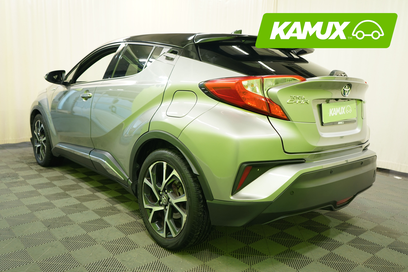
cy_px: 136
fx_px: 329
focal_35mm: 29
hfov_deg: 63.7
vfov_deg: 45.0
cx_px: 204
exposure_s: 1/30
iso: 500
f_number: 3.5
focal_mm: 29
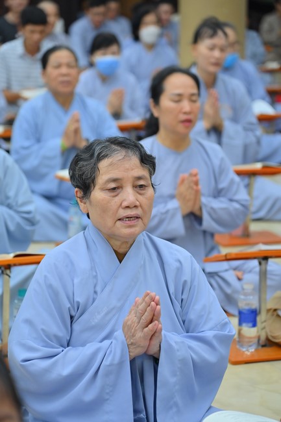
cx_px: 140
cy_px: 211
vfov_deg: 17.1
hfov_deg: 11.4
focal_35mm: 120
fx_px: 1406
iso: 1600
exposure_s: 1/100
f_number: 4.5
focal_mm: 120
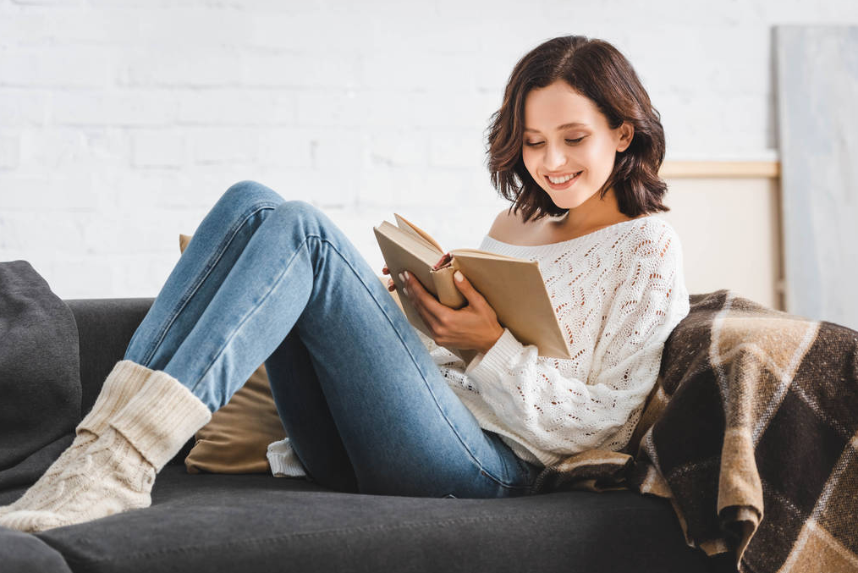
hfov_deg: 18.4
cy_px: 286
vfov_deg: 12.4
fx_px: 2646
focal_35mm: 111
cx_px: 428
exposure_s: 1/200
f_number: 3.5
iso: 320
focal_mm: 110
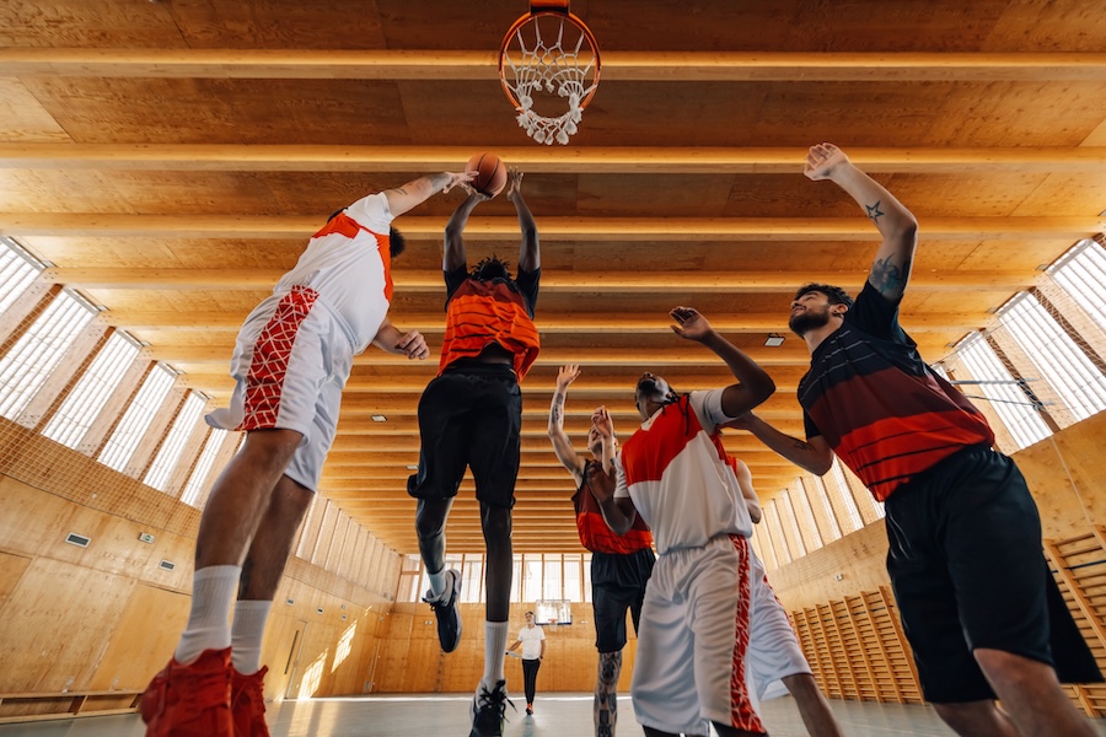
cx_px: 553
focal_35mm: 14
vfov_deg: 81.2
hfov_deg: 104.3
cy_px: 368
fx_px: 430
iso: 400
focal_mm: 14
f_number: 2.8
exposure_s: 1/400
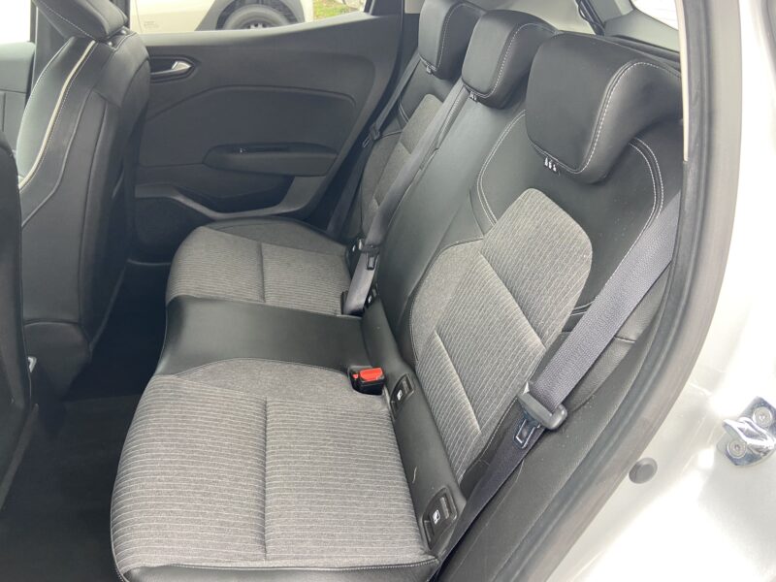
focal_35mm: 26
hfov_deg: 67.3
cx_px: 388
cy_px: 291
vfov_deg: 53.1
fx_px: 583
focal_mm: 4.25
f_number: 1.8
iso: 125
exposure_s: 1/88
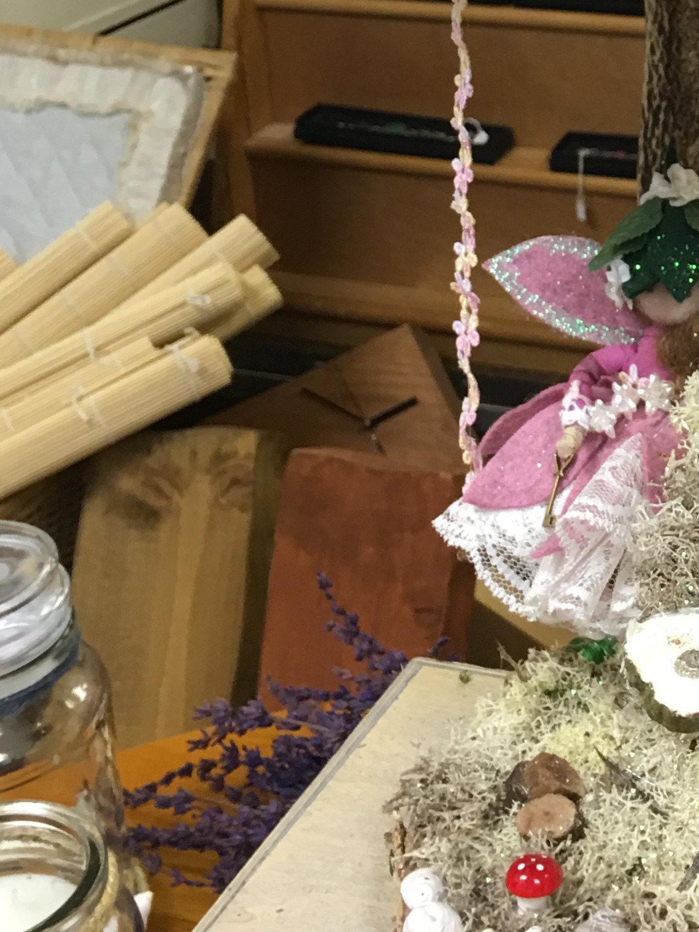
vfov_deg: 24.1
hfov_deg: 18.4
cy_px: -30
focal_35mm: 77
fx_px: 2073
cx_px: 770
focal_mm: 4.15
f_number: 2.2
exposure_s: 1/17
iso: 50
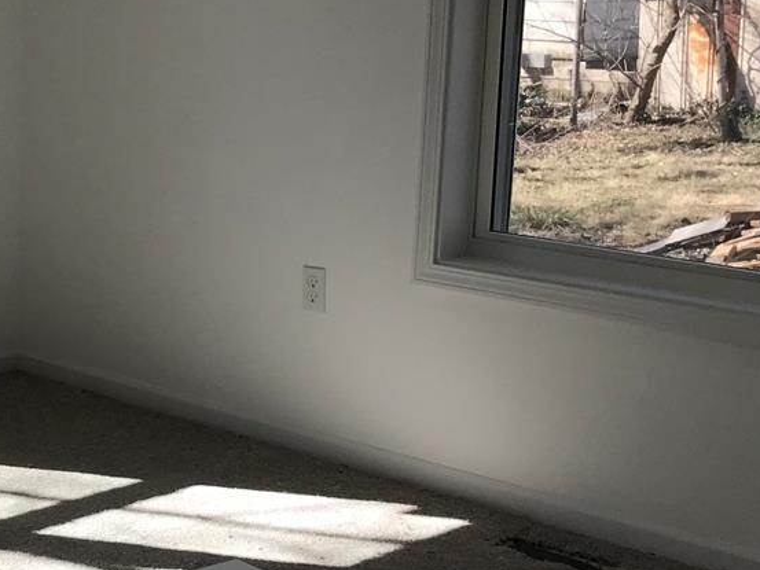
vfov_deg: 18.2
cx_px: -170
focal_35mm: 81
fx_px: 1779
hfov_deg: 22.1
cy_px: 290
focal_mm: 3.99
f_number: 1.8
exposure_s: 1/392
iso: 20
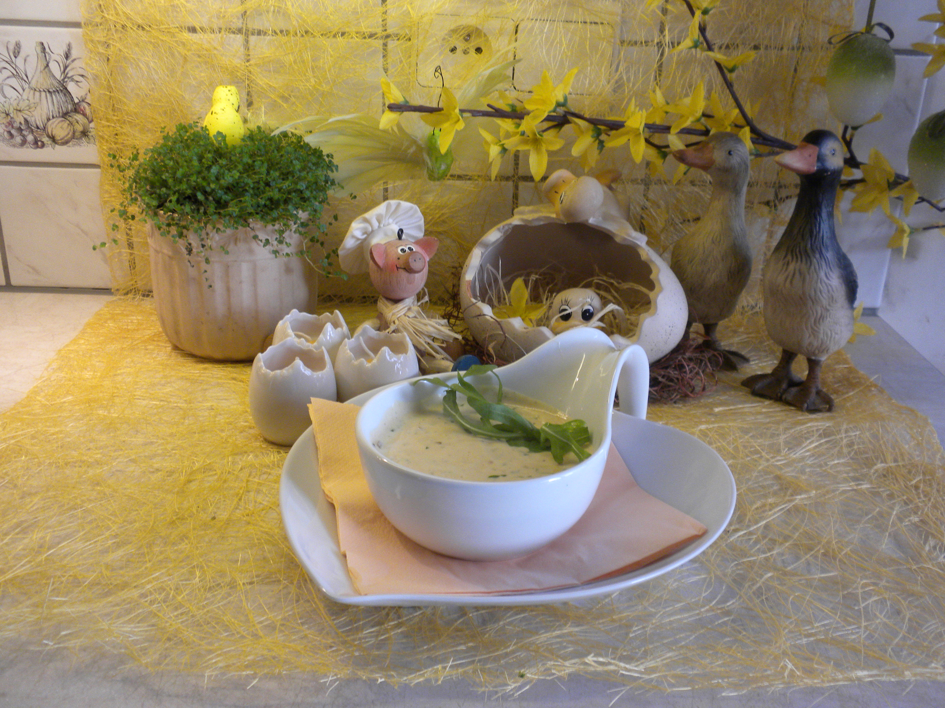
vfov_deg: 38.7
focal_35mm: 37
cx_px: 472
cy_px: 354
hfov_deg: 50.1
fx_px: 1010
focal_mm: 6.6
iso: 187
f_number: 3.5
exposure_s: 1/60
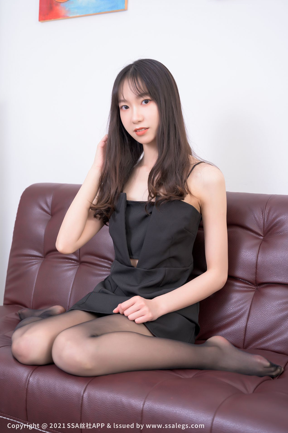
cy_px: 215
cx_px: 144
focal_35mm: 50
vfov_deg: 39.6
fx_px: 600
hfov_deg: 27.0
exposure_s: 1/160
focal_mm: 49
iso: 250
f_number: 4
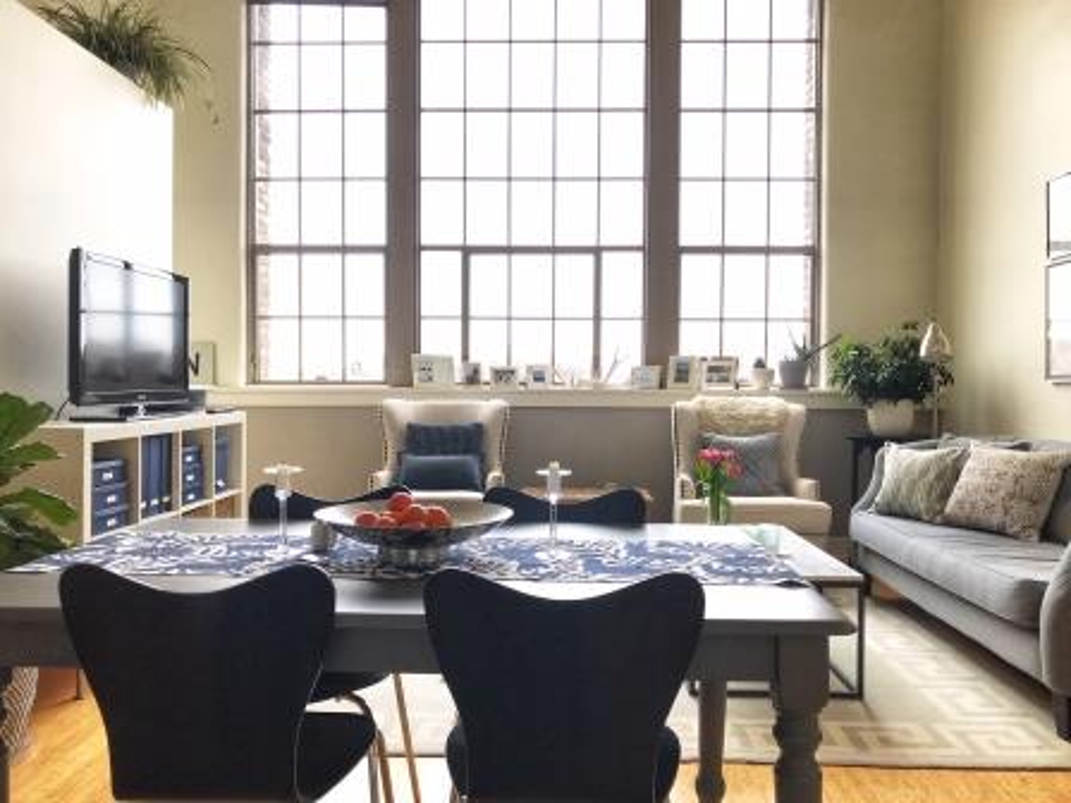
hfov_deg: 63.4
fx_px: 866
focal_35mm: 28
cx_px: 536
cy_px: 402
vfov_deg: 49.7
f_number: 1.8
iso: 32
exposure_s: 1/60
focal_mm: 3.99
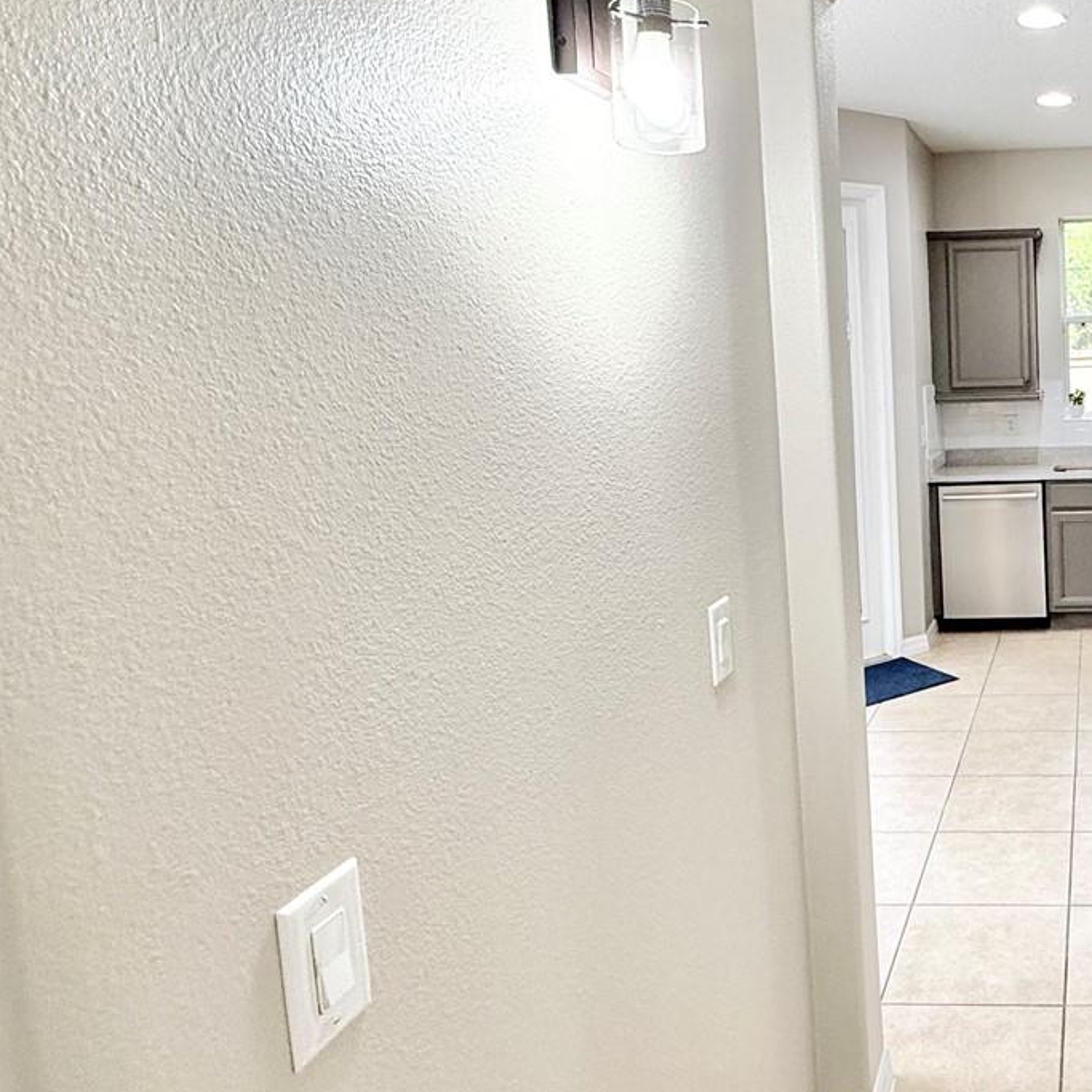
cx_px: 1033
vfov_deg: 55.3
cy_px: 451
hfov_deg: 48.2
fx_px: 1035
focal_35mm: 29
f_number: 2.2
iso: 200
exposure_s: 1/120
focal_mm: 2.22
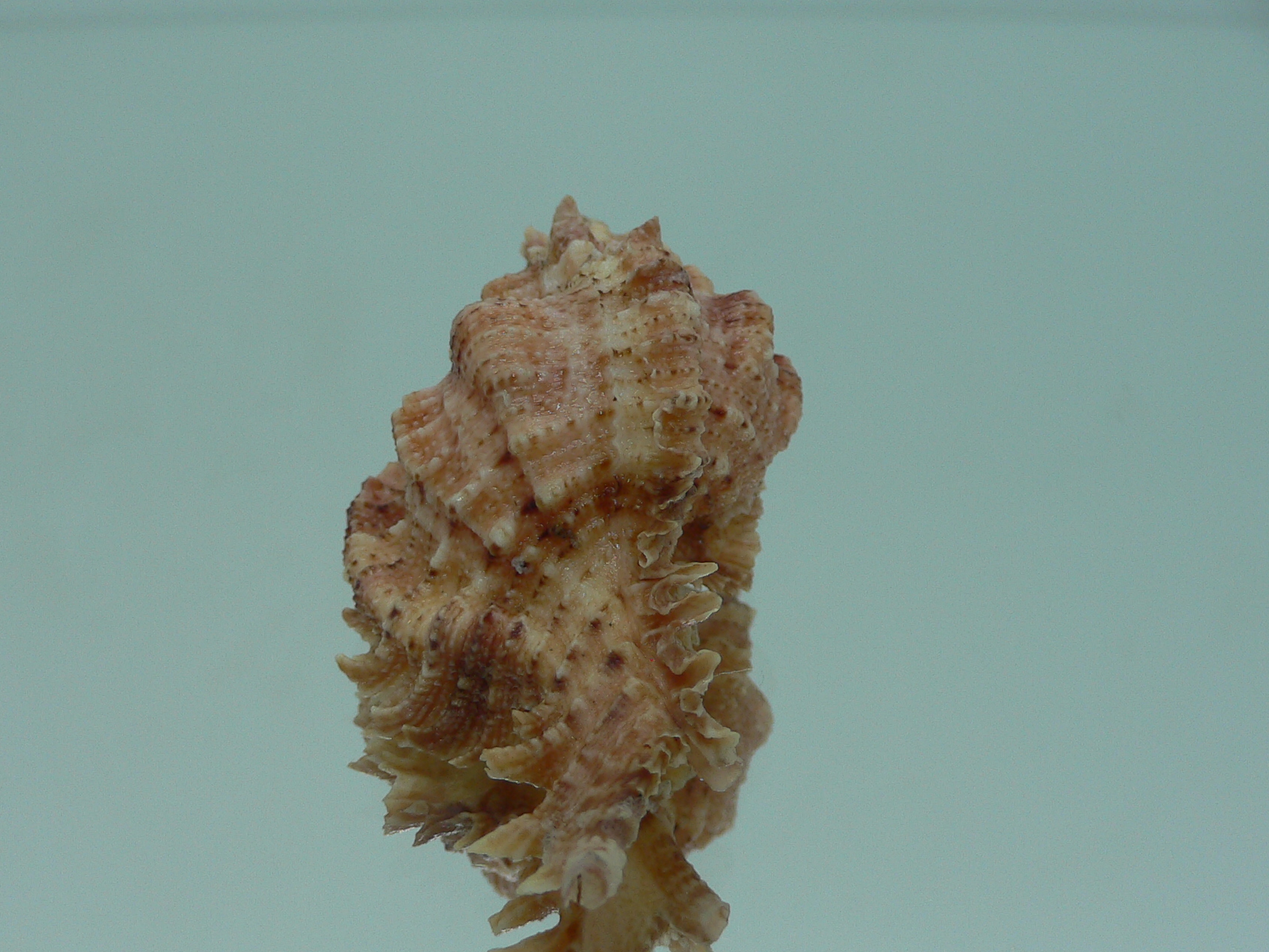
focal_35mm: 42
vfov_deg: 34.3
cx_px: 567
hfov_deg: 44.7
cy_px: 548
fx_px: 1540
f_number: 2.8
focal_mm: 4.6
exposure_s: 1/60
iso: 80
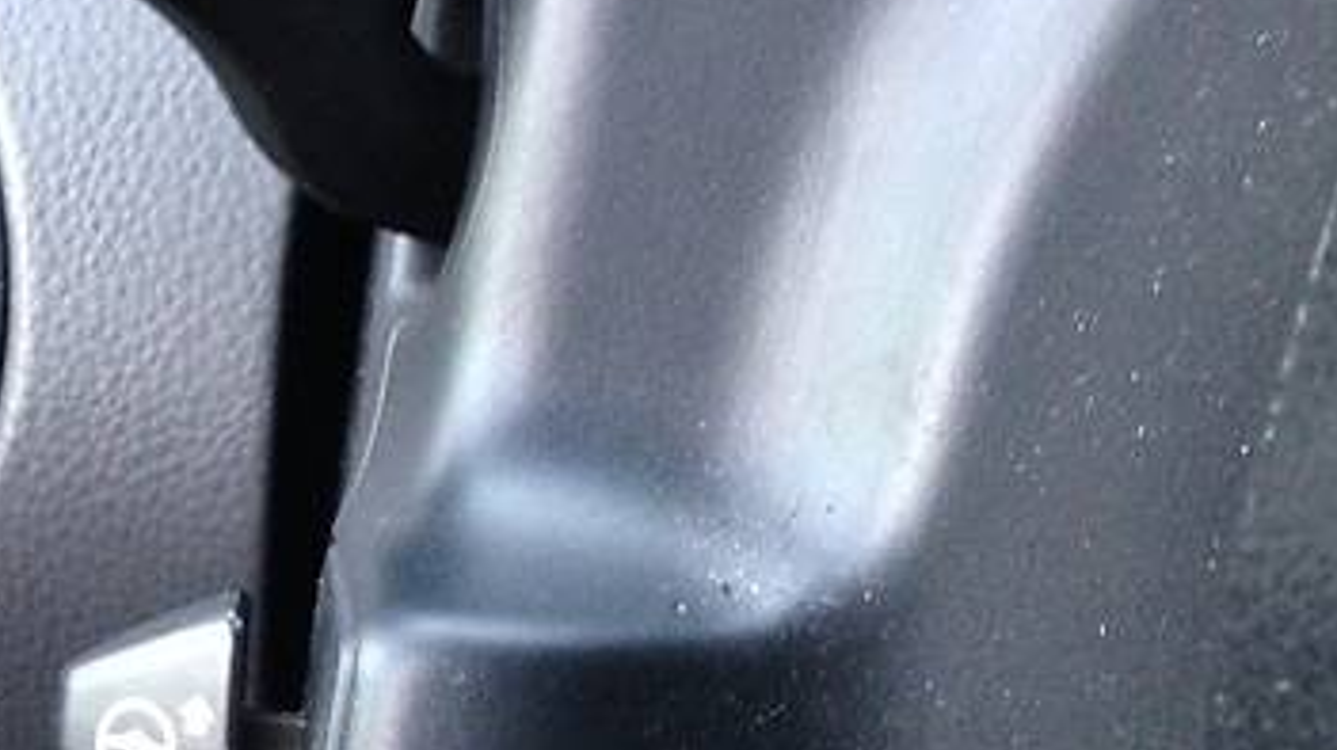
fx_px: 2906
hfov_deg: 25.2
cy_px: 594
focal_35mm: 82
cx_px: 156
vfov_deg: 14.6
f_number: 2.4
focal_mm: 4.1
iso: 320
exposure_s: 1/20
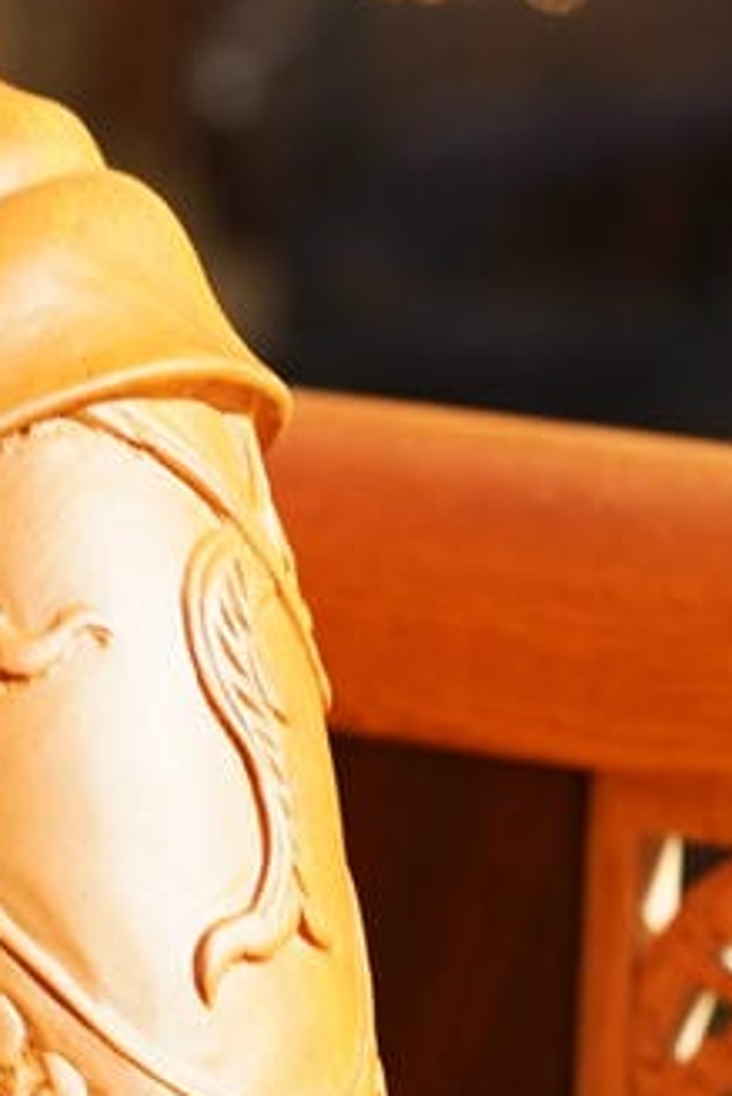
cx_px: -1197
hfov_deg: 6.7
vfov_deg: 10.7
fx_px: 5849
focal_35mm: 192
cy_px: 718
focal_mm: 35
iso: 100
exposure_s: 1/250
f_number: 5
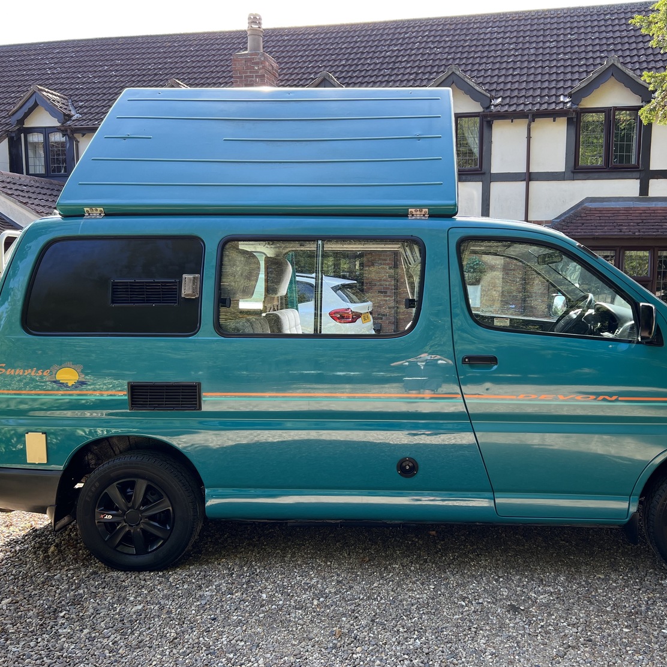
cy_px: 336
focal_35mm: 31
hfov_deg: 52.3
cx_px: 392
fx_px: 676
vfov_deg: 52.5
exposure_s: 1/295
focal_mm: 5.7
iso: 50
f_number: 1.5
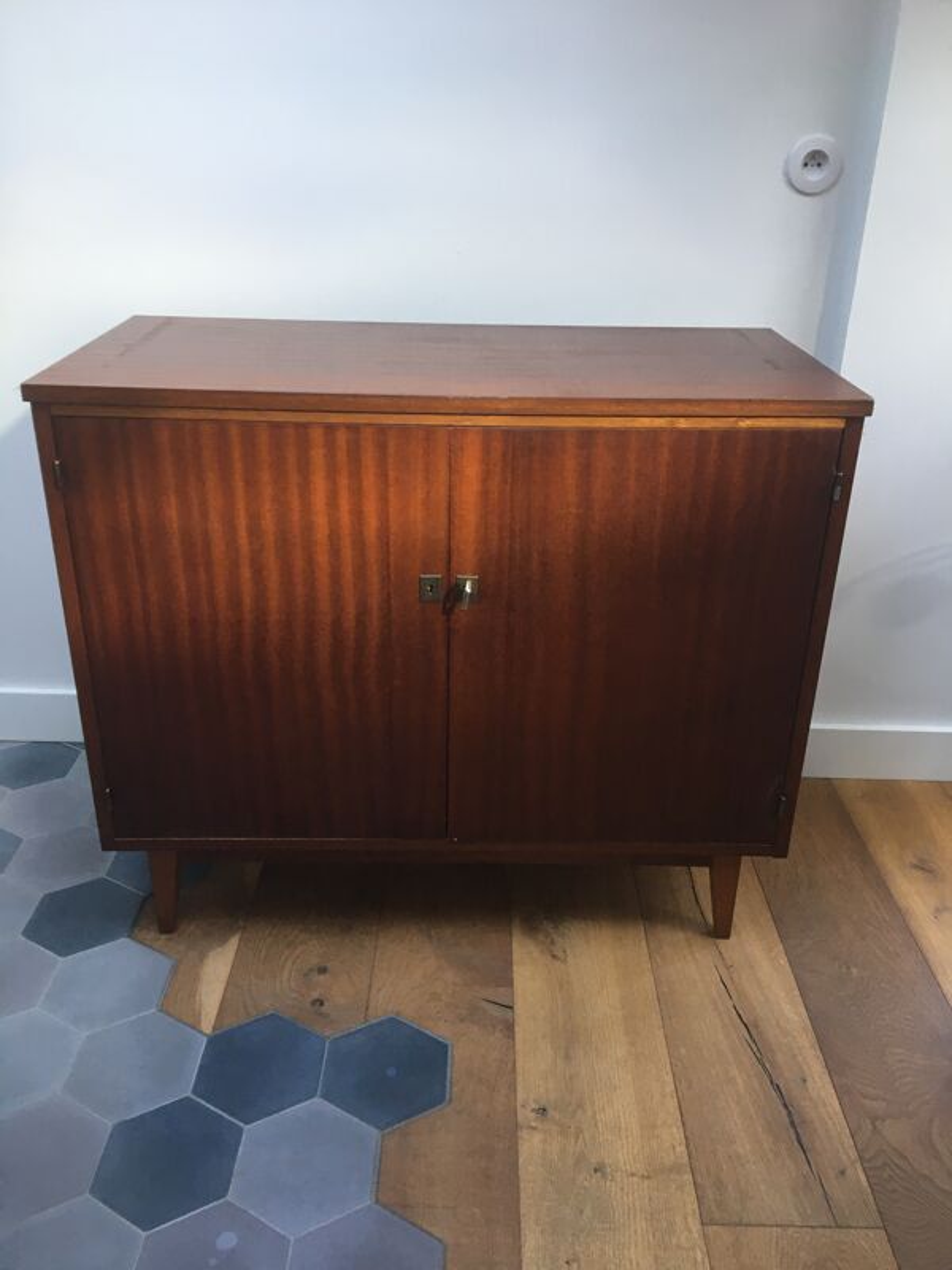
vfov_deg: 61.7
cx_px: 476
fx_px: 1063
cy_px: 635
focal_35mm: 29
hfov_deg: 48.2
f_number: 2.2
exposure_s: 1/33
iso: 64
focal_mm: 4.15
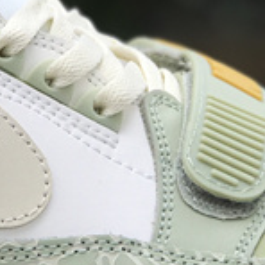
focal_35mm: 252
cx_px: 54
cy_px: 73
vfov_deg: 6.9
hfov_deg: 6.9
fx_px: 2183
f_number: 2.8
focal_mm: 6.6
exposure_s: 1/336
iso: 20
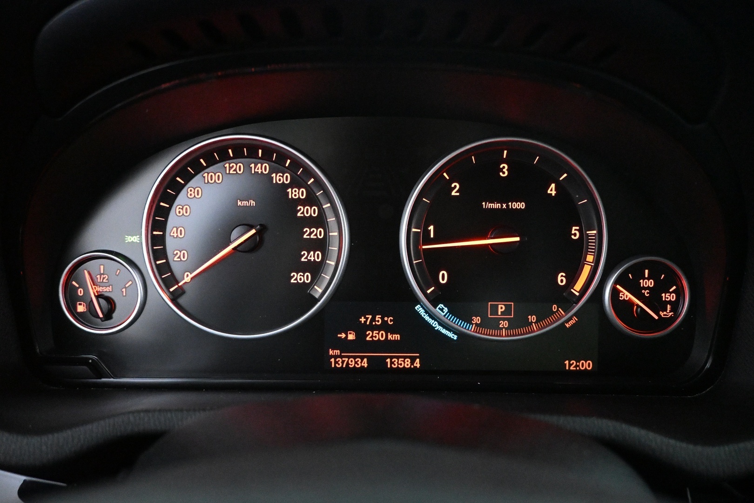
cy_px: 252
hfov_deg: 73.7
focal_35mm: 24
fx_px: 503
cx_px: 377
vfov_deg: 53.1
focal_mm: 16
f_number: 3.5
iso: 9000
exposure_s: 1/60
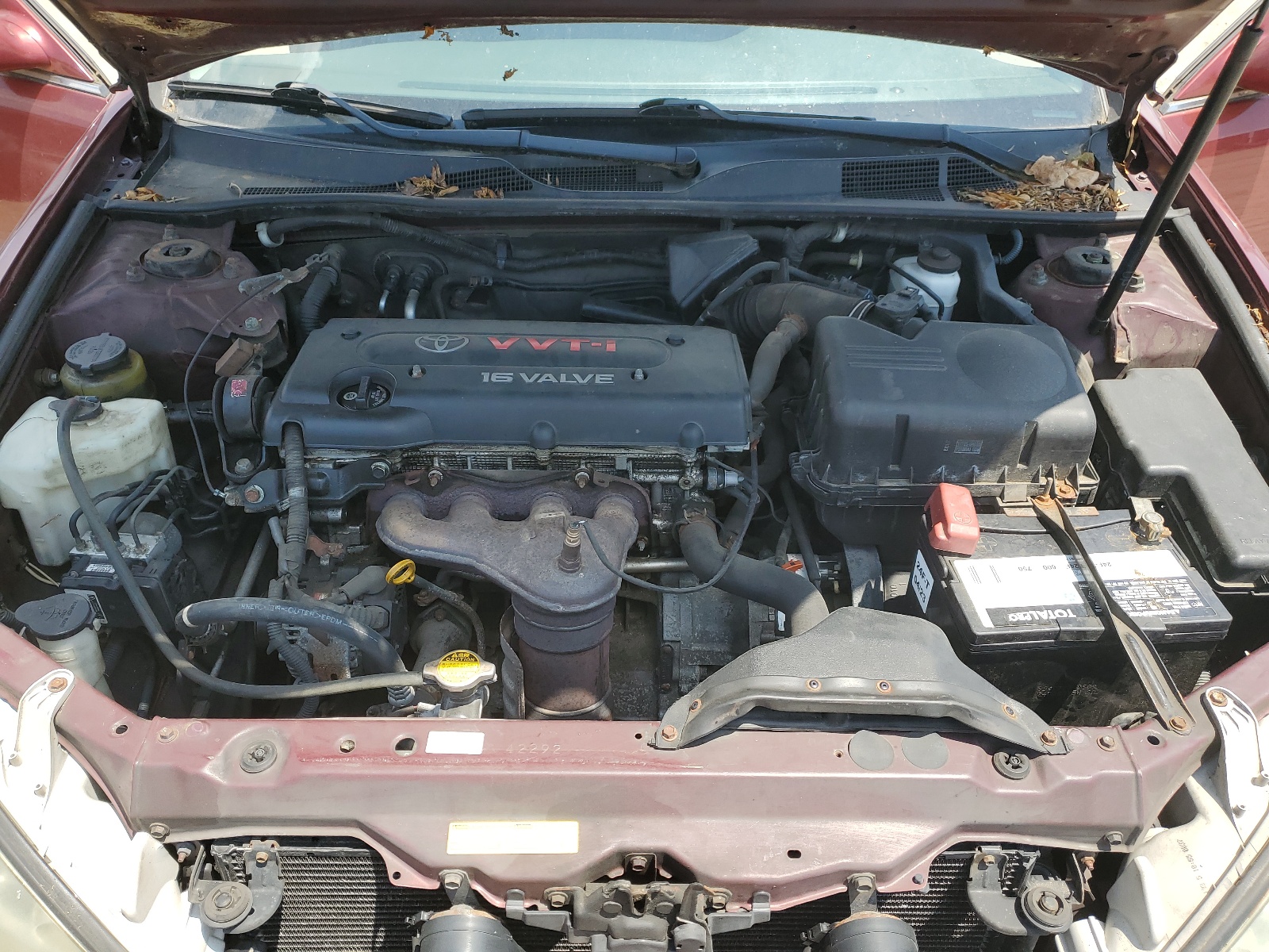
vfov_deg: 53.1
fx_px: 953
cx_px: 634
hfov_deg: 67.3
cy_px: 476
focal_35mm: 26
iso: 50
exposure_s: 1/1111
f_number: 1.5
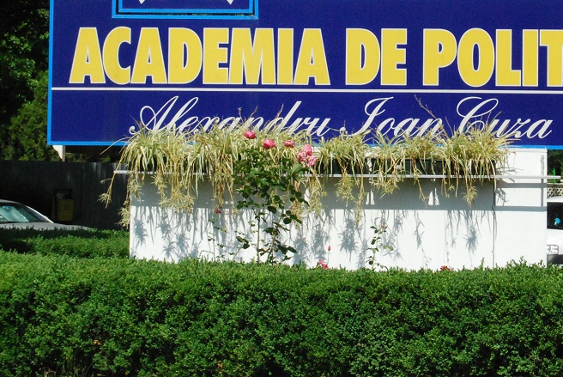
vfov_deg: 9.1
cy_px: 51
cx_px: 315
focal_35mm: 151
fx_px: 2363
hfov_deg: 13.6
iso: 1600
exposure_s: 1/1000
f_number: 16
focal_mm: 55
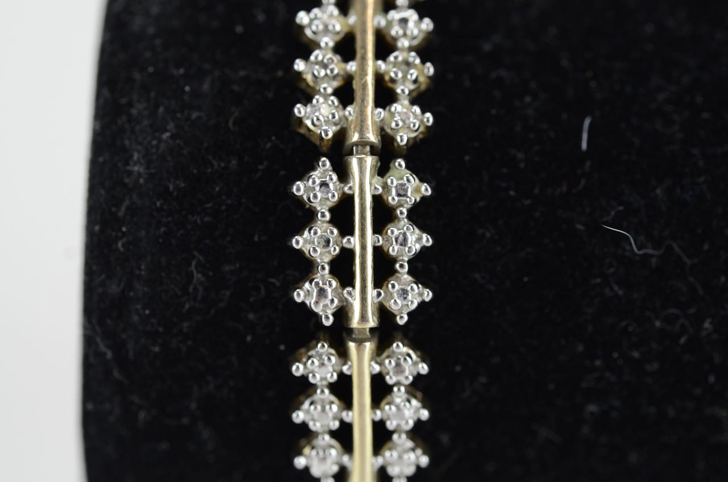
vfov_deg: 15.1
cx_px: 364
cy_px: 241
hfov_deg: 22.7
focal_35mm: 90
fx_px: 1816
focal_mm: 60
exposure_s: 1/125
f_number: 6.3
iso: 640
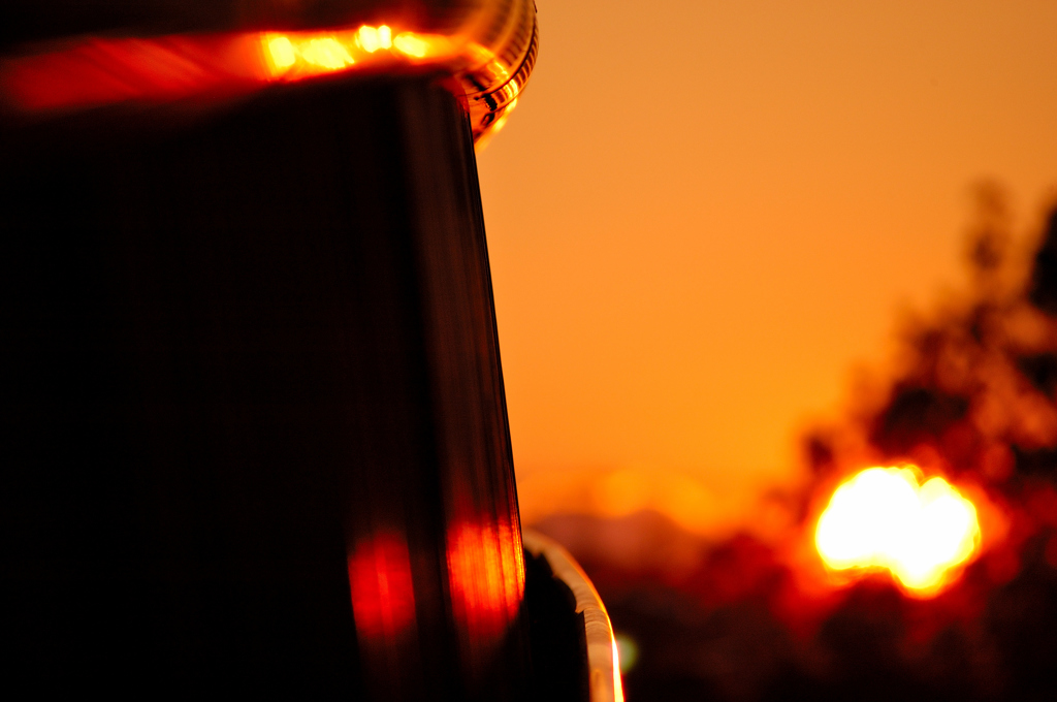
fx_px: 13196
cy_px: 351
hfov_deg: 4.6
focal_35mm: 450
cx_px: 528
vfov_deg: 3.0
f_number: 5.6
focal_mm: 300
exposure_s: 1/800
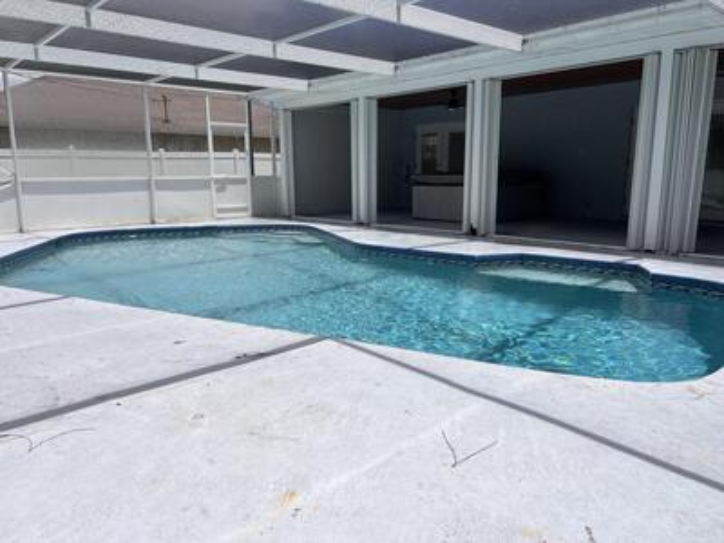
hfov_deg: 67.3
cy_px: 272
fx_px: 544
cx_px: 362
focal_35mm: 26
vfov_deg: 53.1
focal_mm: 5.7
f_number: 1.5
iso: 50
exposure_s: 1/6579
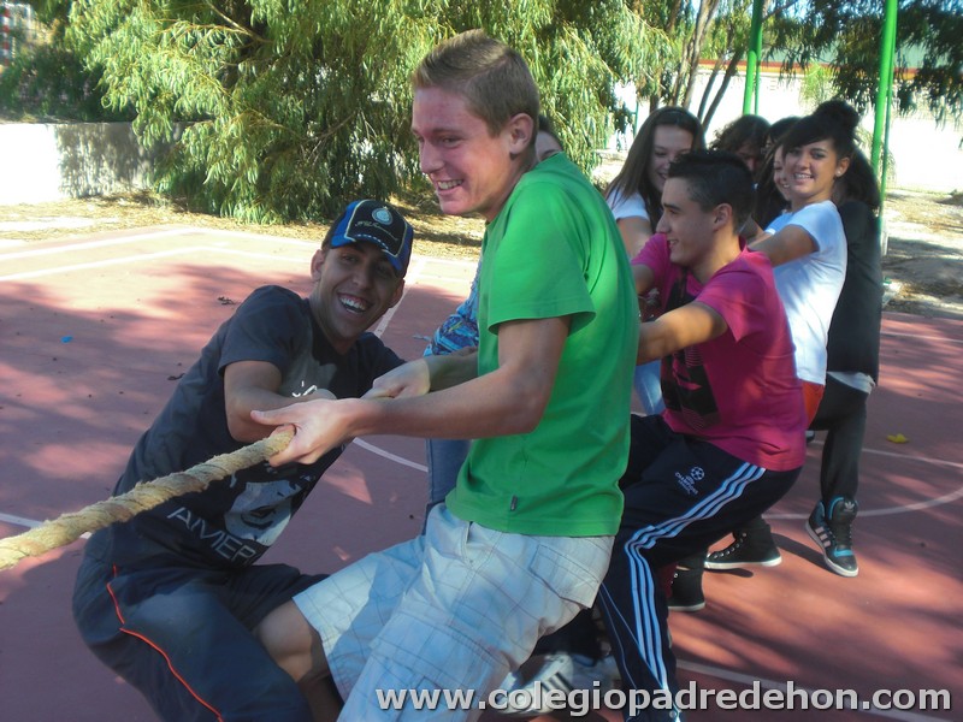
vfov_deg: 28.6
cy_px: 361
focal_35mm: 51
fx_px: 1419
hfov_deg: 37.5
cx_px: 482
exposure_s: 1/250
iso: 64
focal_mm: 8.44
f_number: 3.6
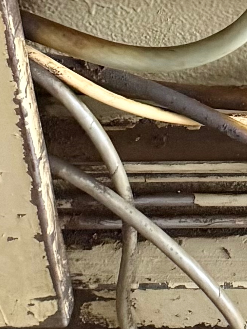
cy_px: -713
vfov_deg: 9.4
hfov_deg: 8.7
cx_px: 580
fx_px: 1475
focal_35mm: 155
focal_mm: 6.76
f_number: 1.78
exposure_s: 1/60
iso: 320
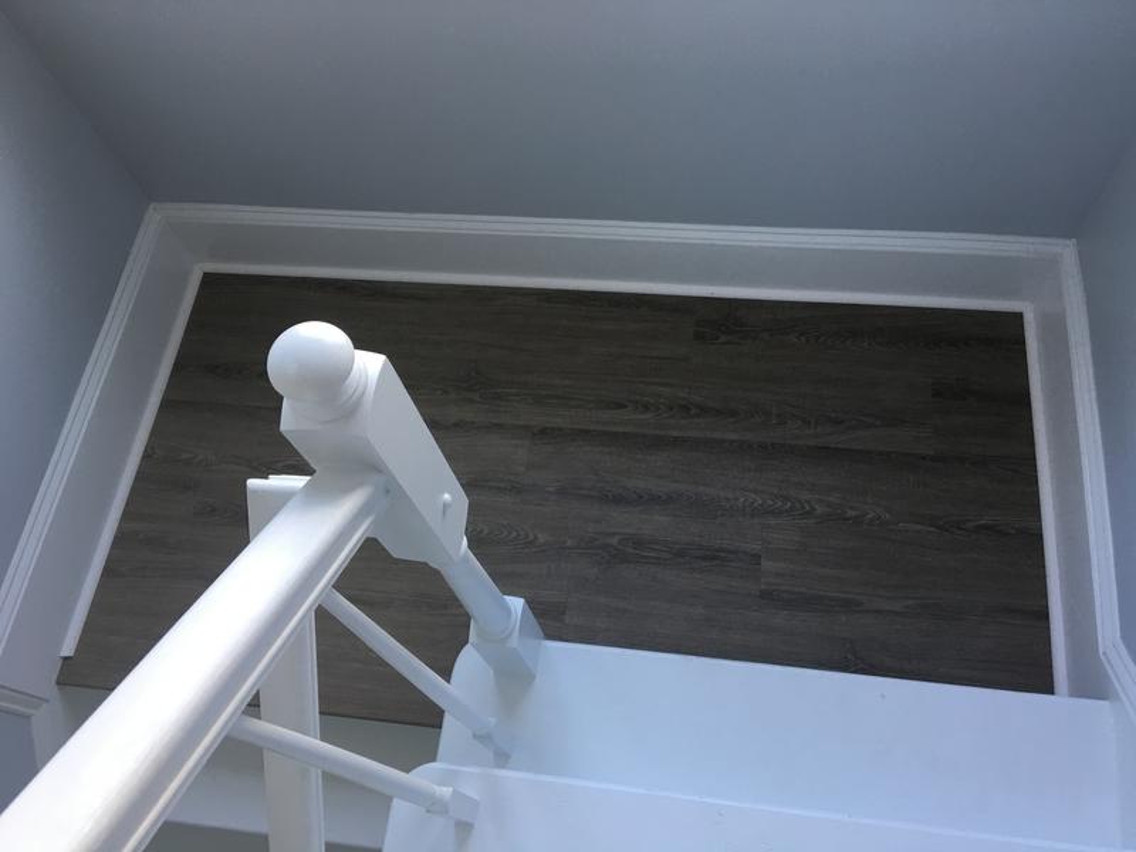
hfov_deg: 61.7
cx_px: 568
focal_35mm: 29
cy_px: 426
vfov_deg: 48.2
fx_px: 952
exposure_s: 1/30
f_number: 2.2
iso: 32
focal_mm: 4.15
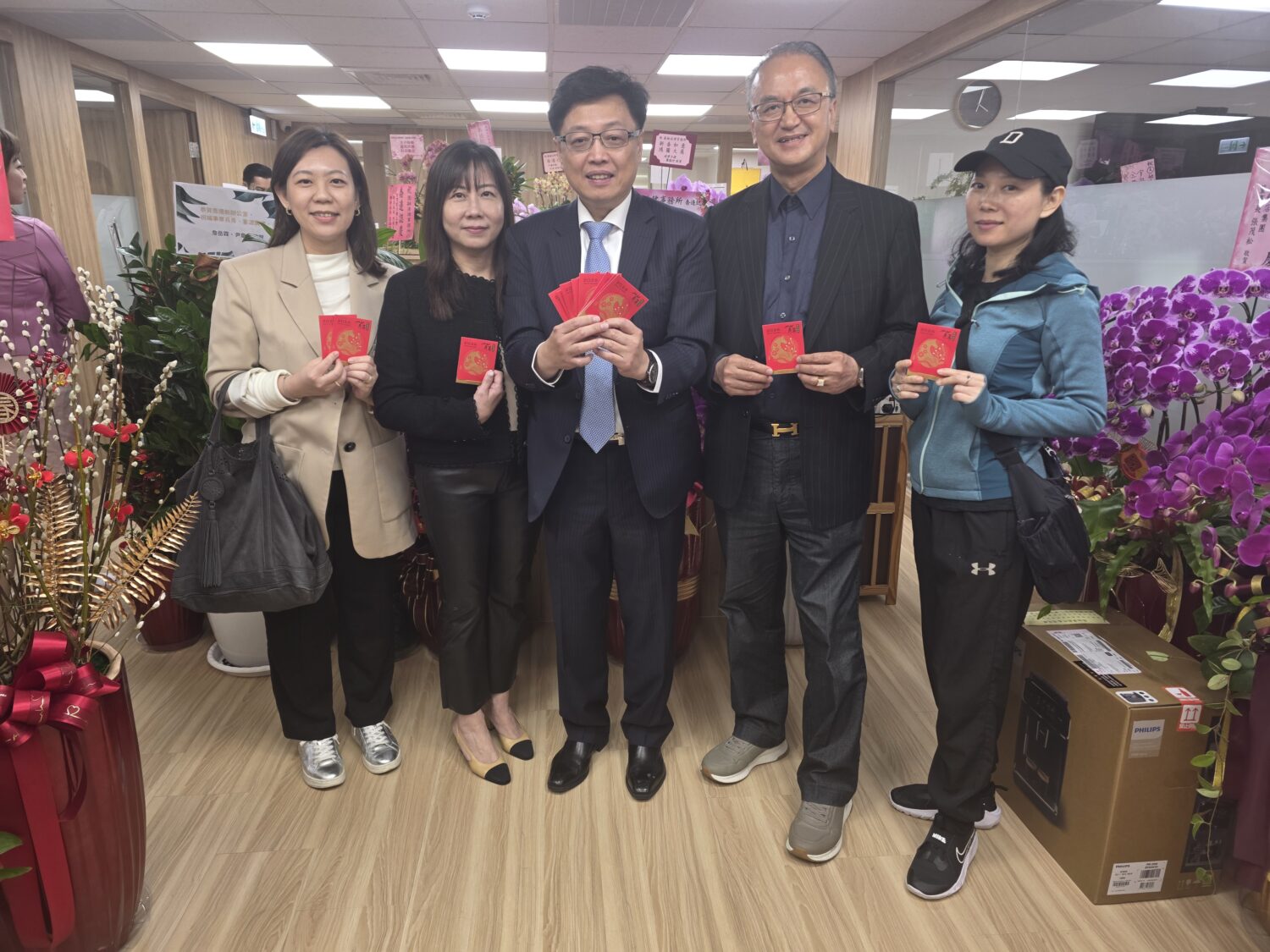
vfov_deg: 58.9
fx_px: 844
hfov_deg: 73.9
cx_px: 635
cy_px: 476
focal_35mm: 23
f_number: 1.7
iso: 100
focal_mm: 6.3
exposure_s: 1/120
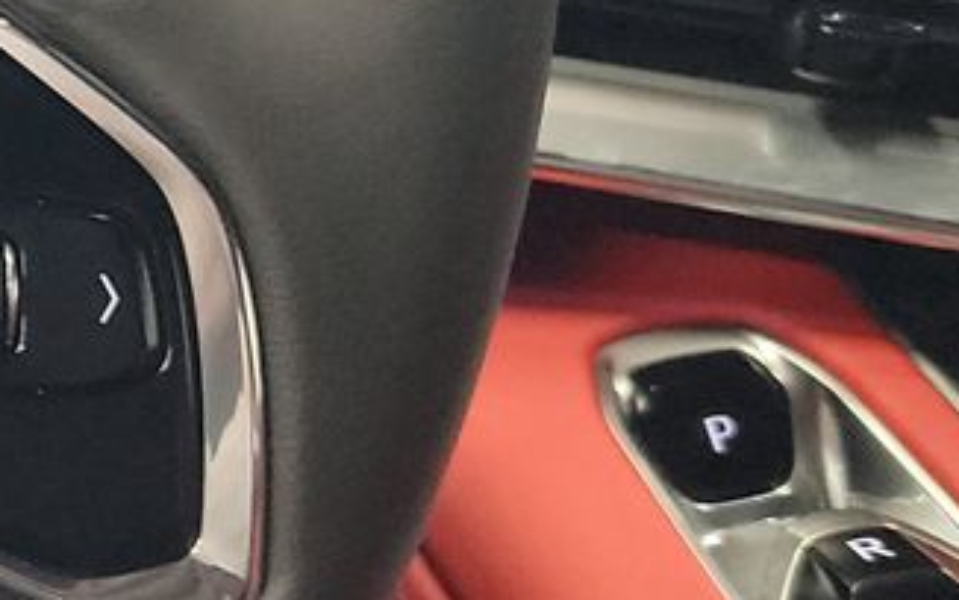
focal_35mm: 125
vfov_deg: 10.4
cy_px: -56
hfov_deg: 13.6
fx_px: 3268
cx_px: -1091
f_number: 1.8
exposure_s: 1/59
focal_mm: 6.7
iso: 873
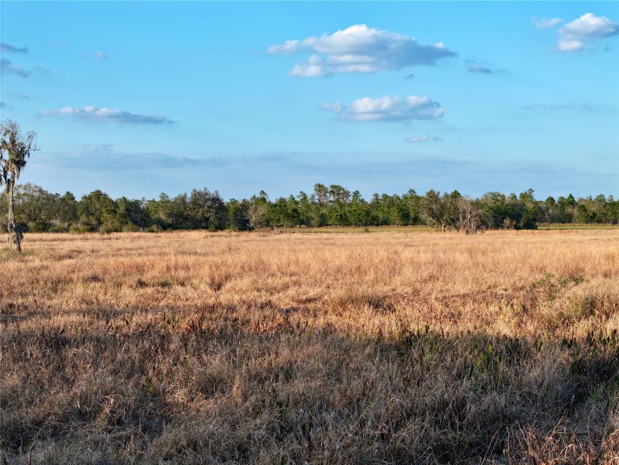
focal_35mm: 70
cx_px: 310
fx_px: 1252
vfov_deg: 21.0
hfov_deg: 27.8
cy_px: 232
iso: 110
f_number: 2.8
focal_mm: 19.35
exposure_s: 1/500
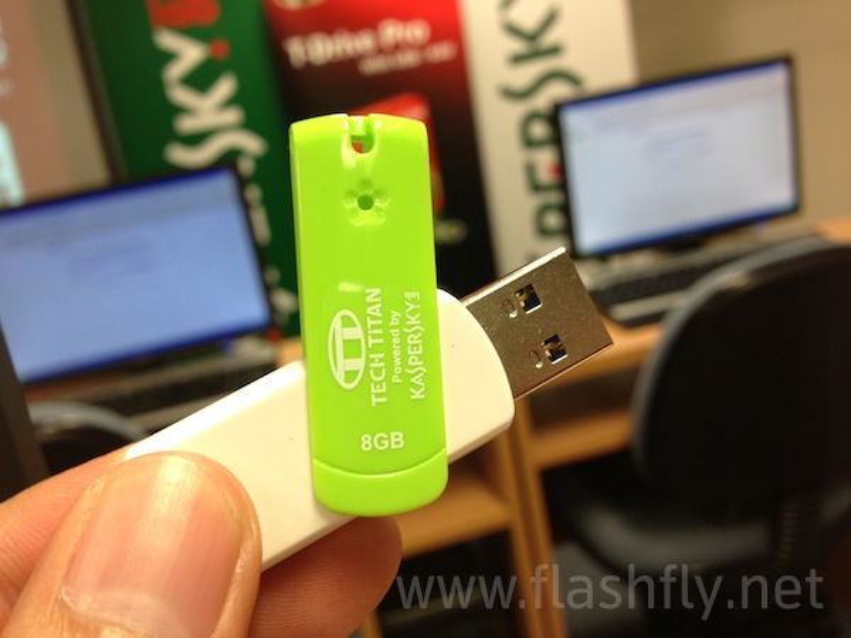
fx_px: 811
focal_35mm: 33
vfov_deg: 42.9
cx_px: 426
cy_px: 319
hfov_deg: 55.4
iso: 50
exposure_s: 1/20
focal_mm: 4.13
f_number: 2.4
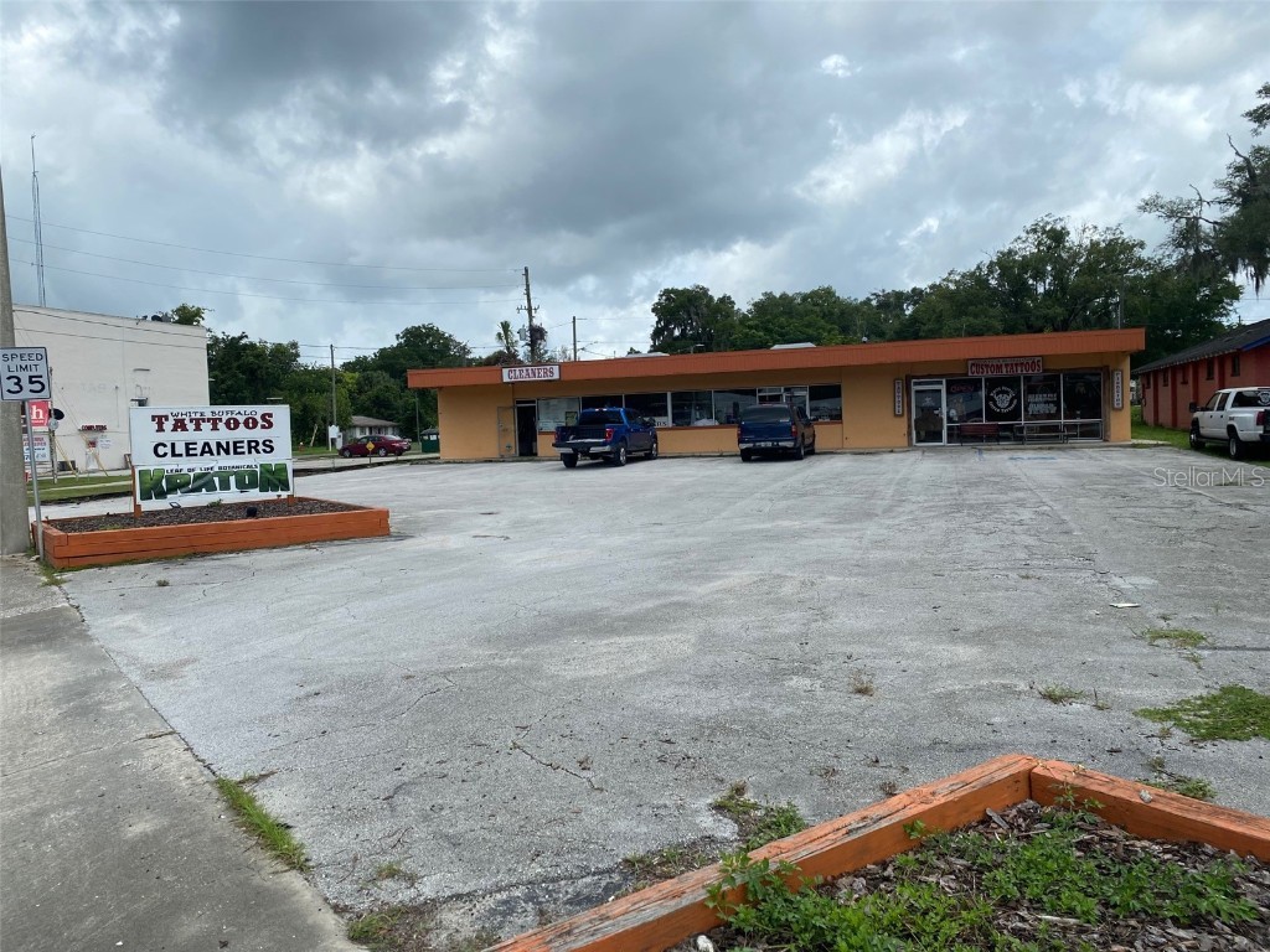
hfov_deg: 67.3
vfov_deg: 53.1
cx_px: 635
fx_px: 954
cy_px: 476
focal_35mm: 26
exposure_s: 1/2890
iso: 32
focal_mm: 4.25
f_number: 1.8
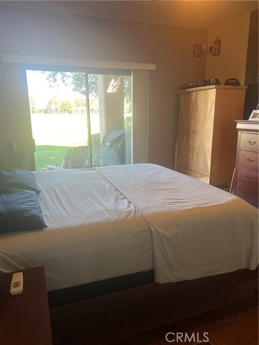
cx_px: 130
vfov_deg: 67.3
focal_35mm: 26
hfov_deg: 53.1
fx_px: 259
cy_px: 172
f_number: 1.5
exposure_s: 1/120
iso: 100
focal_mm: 5.7
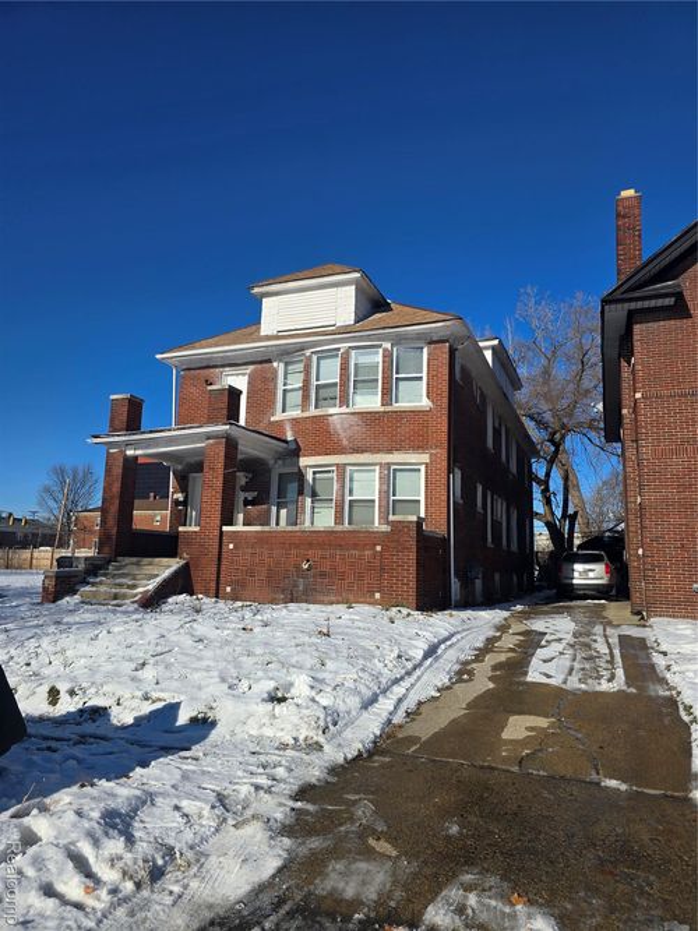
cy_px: 466
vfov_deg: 73.9
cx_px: 349
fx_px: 619
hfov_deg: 58.9
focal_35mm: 23
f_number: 1.7
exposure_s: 1/1311
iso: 12
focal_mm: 6.3
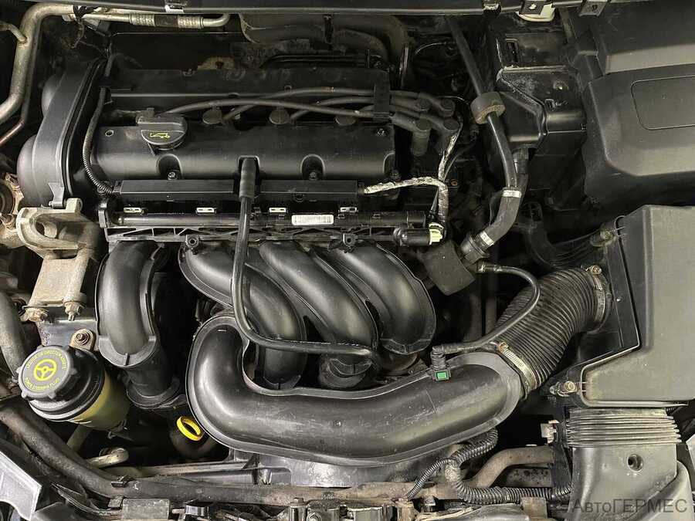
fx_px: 482
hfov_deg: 71.6
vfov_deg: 56.8
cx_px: 348
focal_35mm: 24
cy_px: 260
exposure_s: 1/25
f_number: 1.78
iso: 800
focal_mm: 6.86
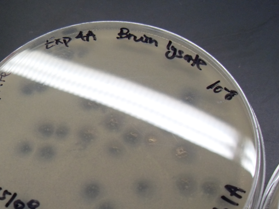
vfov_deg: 25.0
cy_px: 151
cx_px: 103
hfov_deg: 33.1
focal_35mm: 58
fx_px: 467
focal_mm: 6.3
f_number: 2.8
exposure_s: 1/45
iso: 200
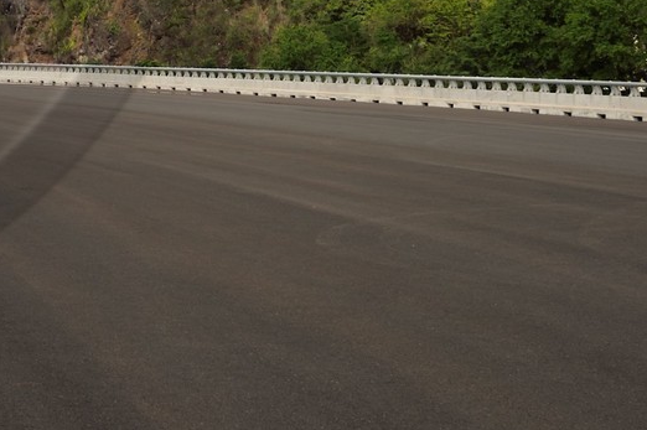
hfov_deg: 13.7
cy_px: -187
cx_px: -304
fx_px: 2532
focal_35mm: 141
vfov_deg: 9.5
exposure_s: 1/250
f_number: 14
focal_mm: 46
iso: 200
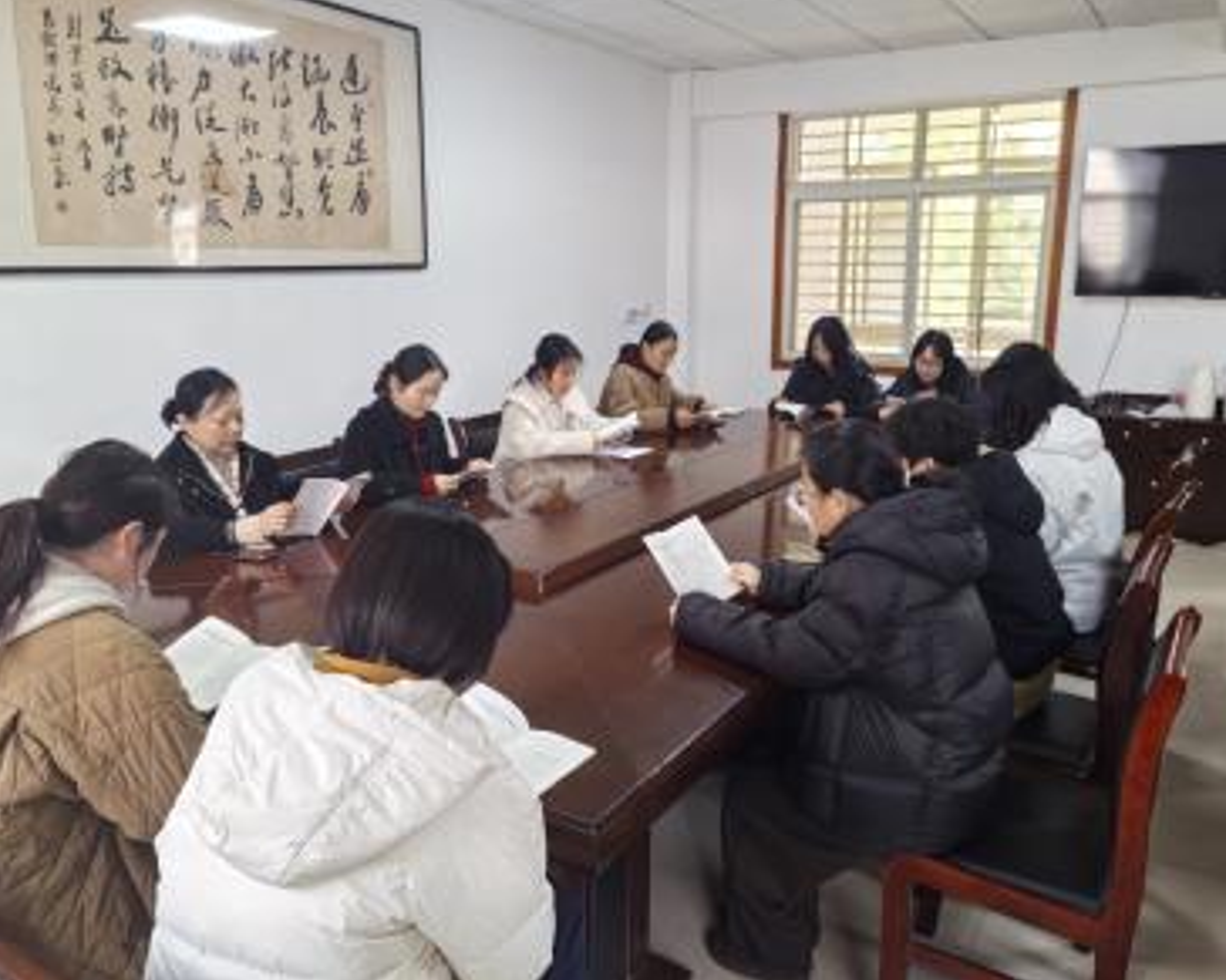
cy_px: 478
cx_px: 610
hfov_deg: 60.5
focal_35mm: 29
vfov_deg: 50.0
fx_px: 1052
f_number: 1.9
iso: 80
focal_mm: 5.52
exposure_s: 1/50
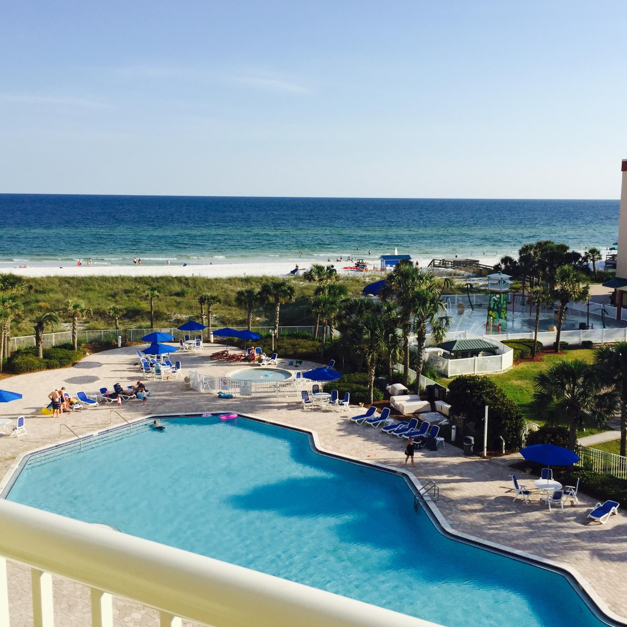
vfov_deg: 47.2
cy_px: 307
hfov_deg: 47.2
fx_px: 717
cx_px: 340
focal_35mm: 35
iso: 32
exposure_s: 1/1980
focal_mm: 4.15
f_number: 2.2
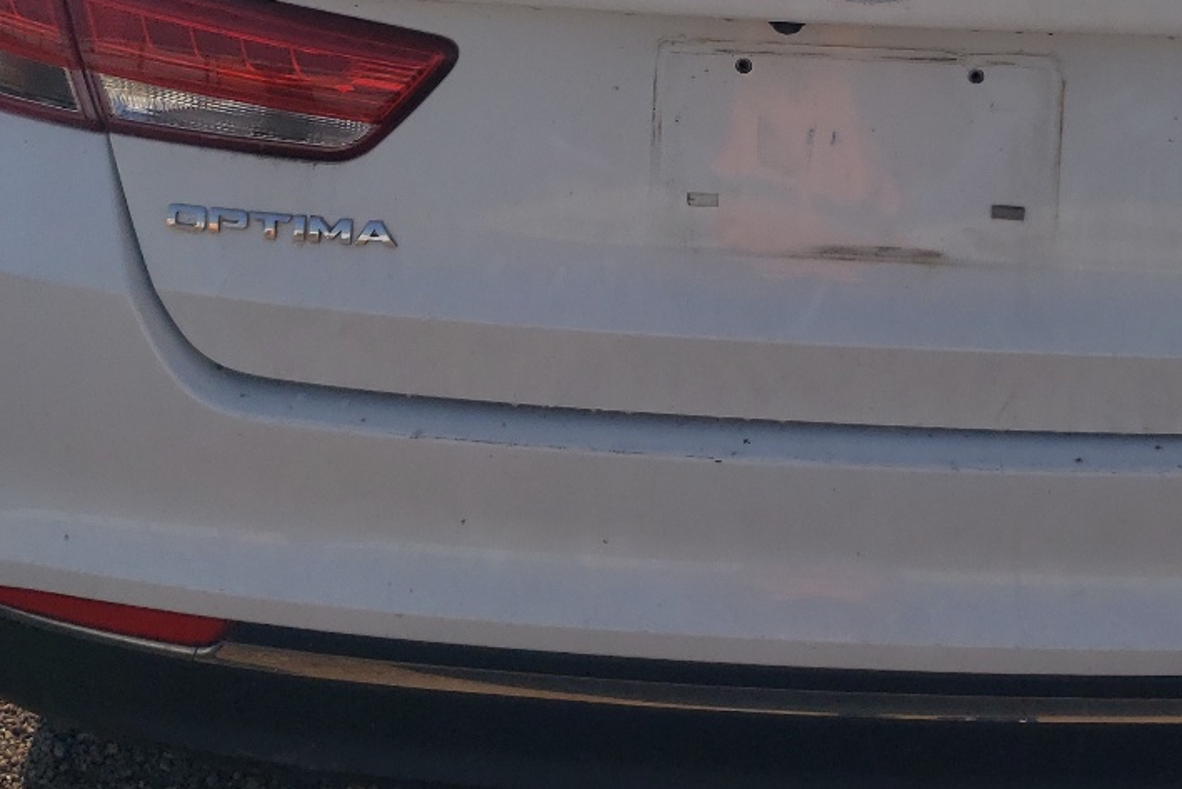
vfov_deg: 21.7
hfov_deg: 32.5
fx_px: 2003
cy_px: 45
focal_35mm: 61
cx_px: 832
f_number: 1.5
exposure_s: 1/10000
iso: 50
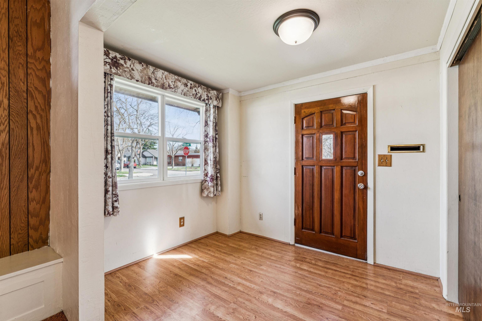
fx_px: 210
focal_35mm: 16
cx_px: 241
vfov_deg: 74.8
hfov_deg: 97.8
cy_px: 160
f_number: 13
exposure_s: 1/10
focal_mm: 15.7
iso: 400
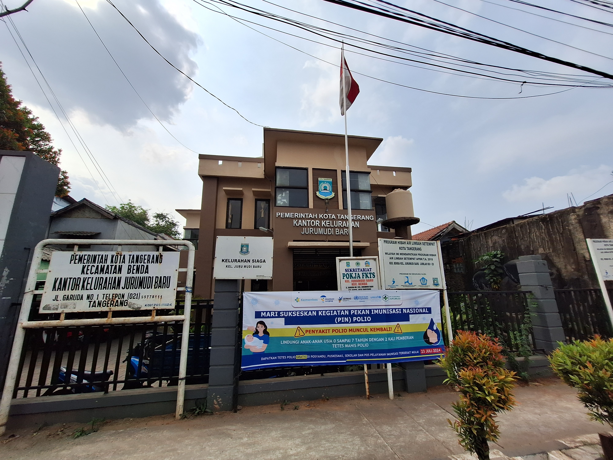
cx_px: 306
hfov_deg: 106.2
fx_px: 230
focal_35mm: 13
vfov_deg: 89.9
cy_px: 230
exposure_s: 1/3205
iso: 40
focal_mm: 1.74
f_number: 2.2
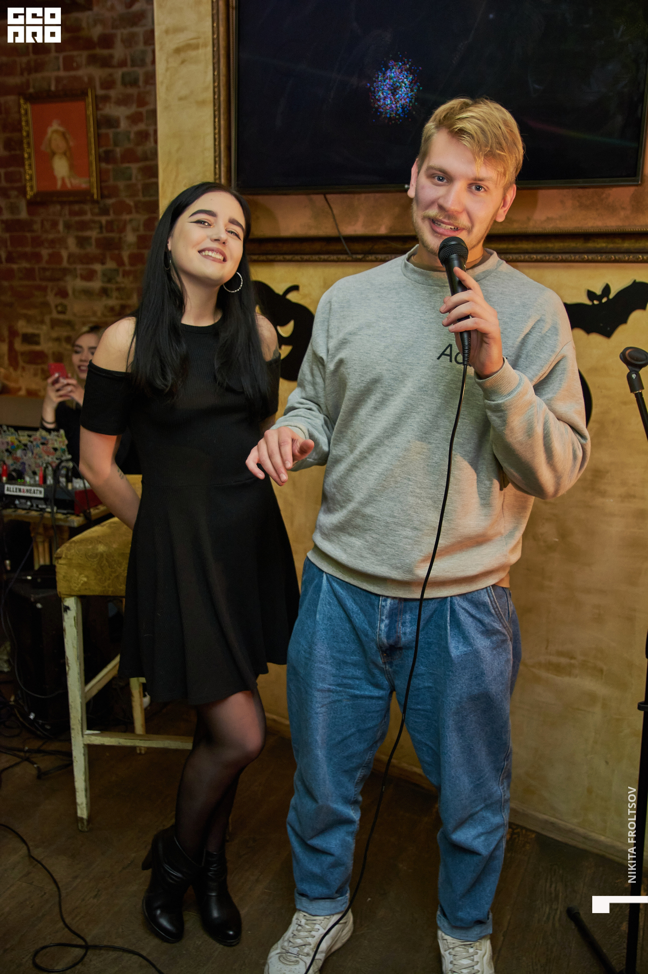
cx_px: 324
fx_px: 974
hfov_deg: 36.8
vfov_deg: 53.2
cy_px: 487
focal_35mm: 36
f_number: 2.8
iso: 800
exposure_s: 1/125
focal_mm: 24
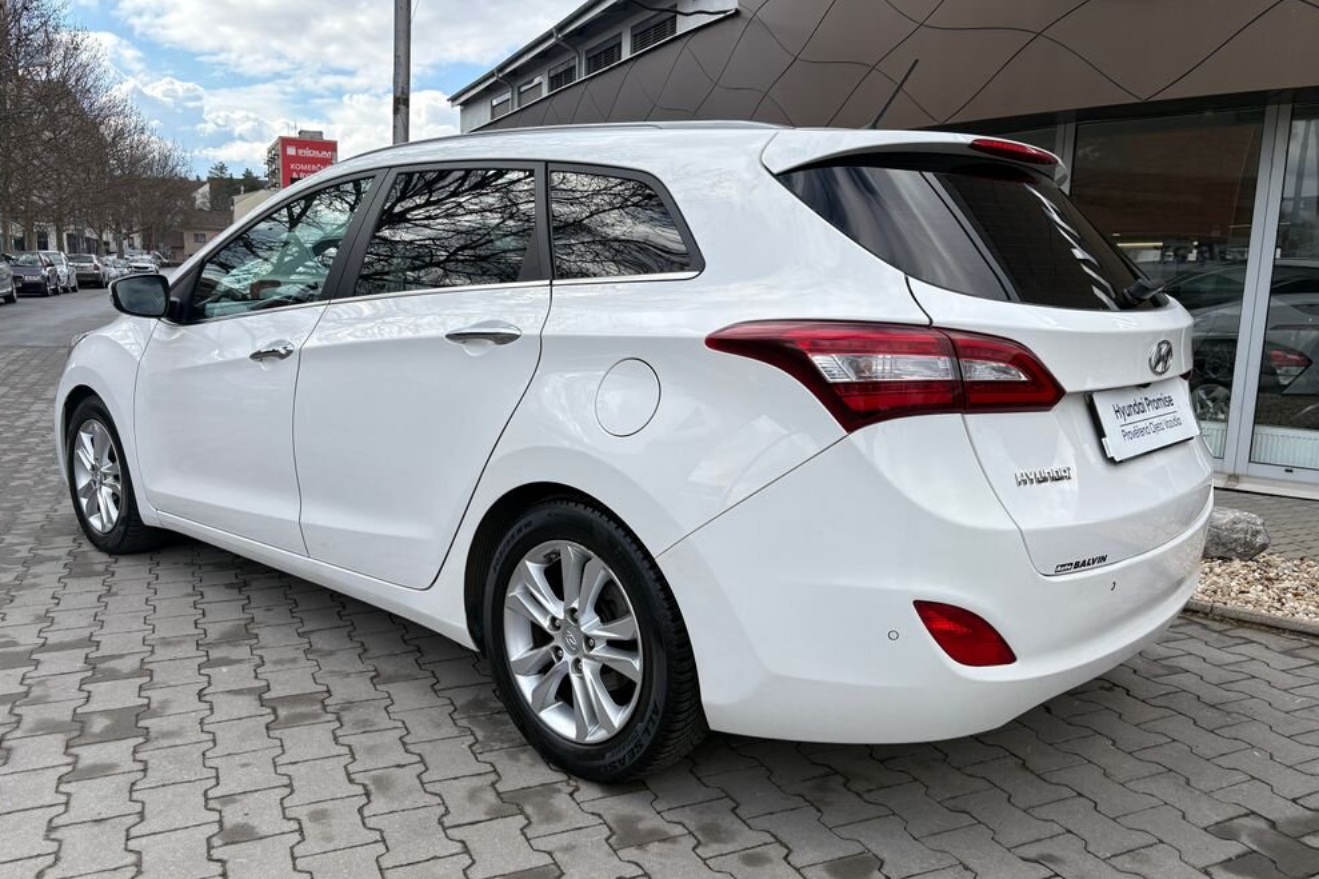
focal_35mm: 28
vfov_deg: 46.4
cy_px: 446
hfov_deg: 65.5
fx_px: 1026
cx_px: 652
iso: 50
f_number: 1.6
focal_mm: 5.96
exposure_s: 1/2538
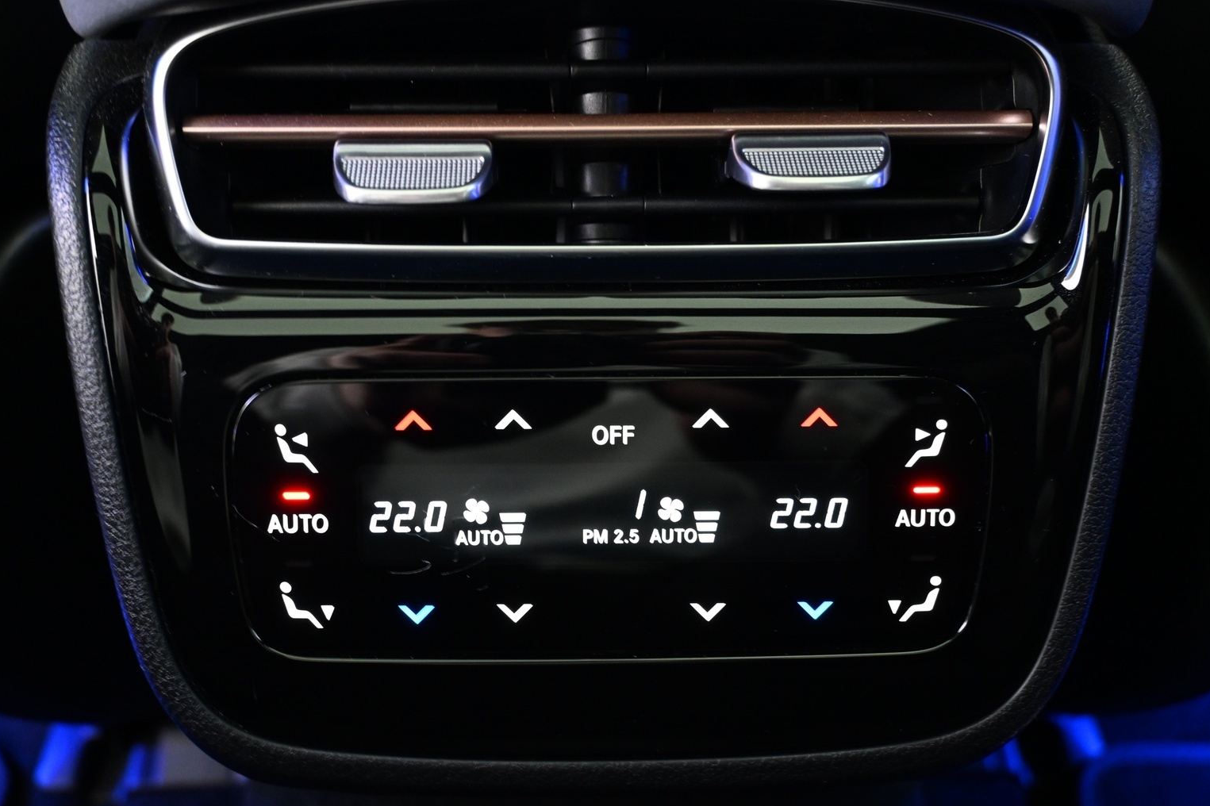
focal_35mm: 34
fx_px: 1151
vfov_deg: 38.6
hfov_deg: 55.4
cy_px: 428
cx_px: 576
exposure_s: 1/3
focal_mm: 21.5
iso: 1600
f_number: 4
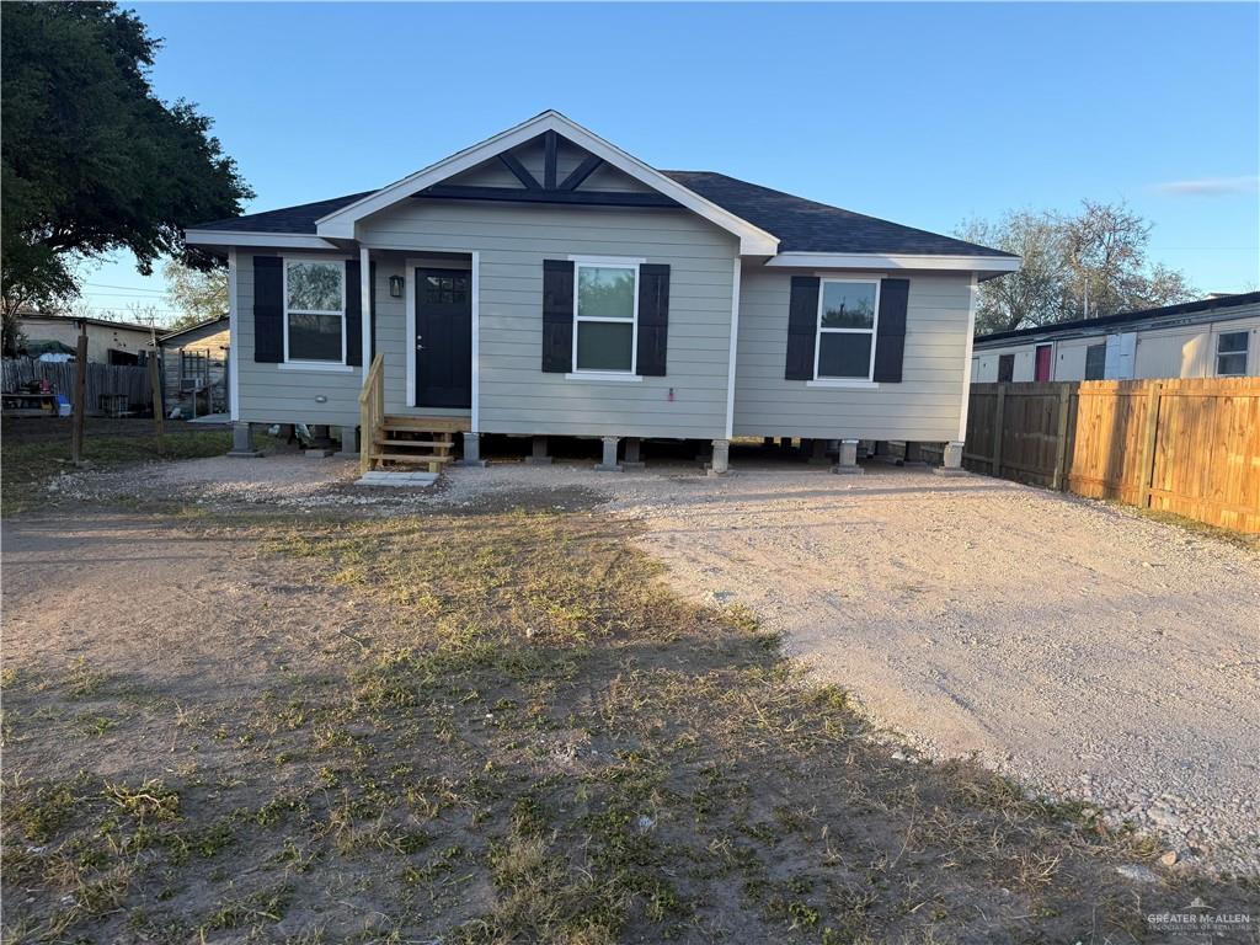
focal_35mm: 24
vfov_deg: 56.8
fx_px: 874
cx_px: 630
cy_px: 472
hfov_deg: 71.6
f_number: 1.78
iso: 80
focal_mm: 6.76
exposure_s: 1/1018
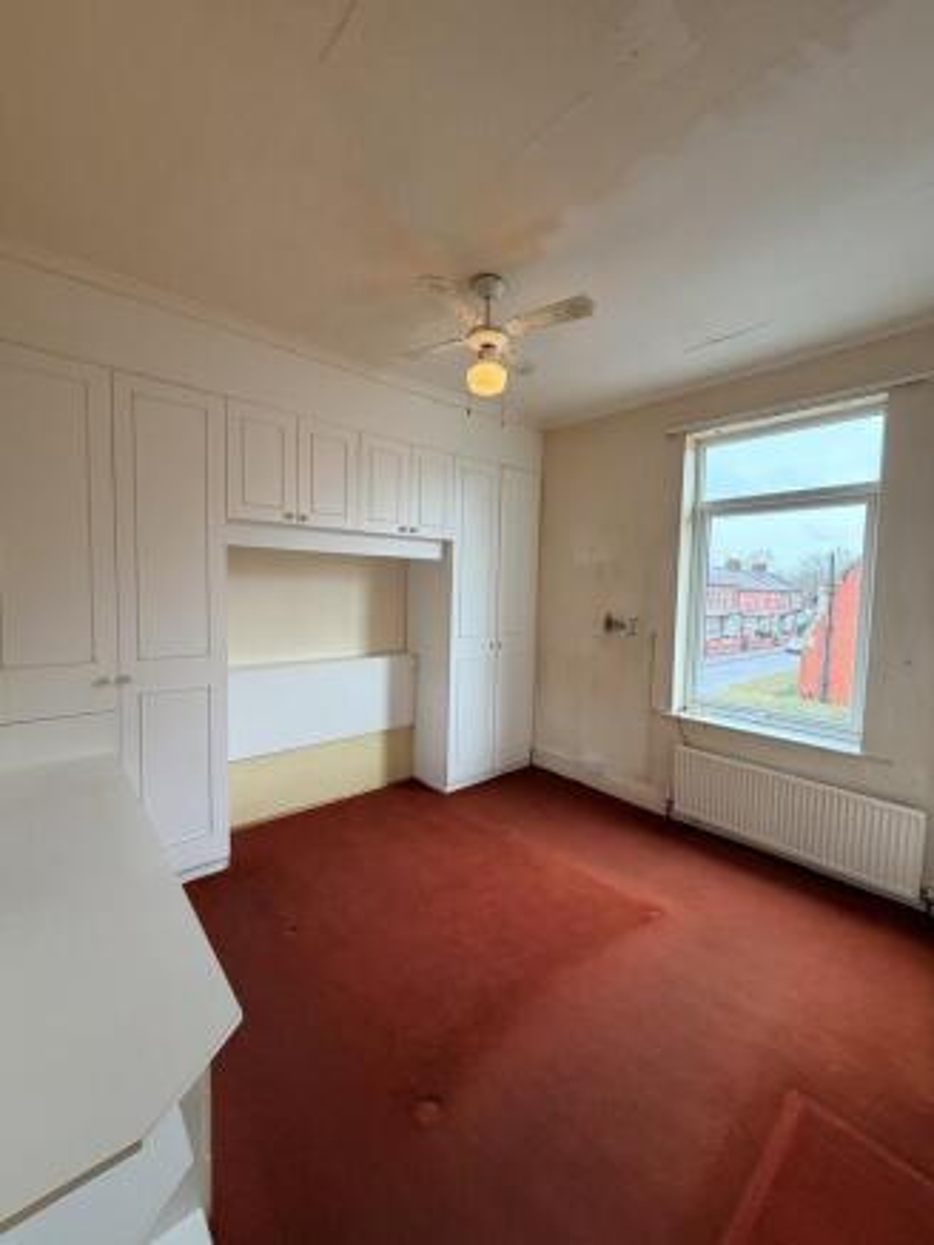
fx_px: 503
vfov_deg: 102.0
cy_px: 622
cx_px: 467
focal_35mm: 14
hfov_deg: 85.7
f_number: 2.2
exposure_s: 1/100
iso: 250
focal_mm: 2.22
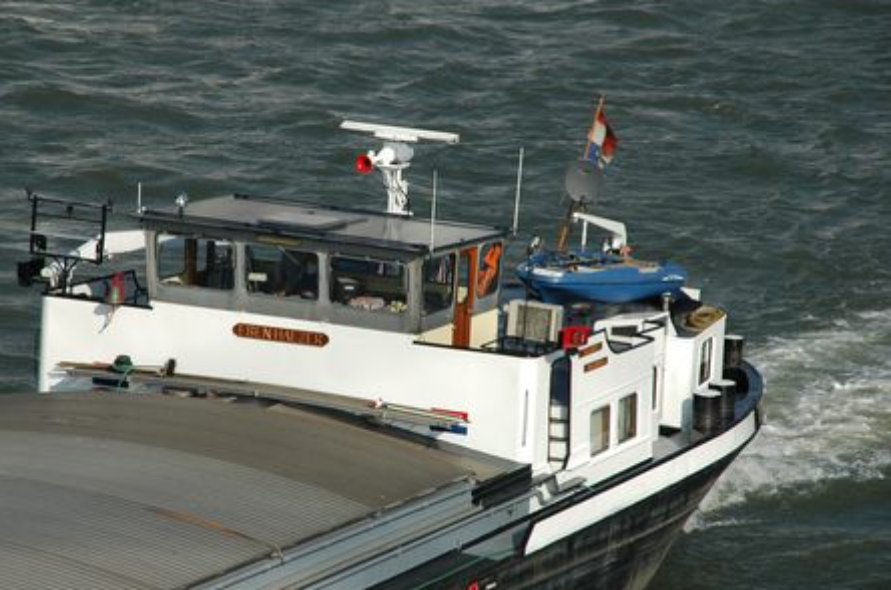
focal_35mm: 226
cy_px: 311
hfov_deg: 9.1
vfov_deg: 6.1
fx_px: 5571
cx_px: 396
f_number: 10
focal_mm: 135
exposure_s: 1/500
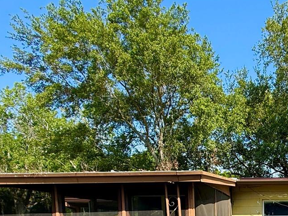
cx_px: 279
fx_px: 291
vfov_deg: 34.0
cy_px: 250
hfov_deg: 45.6
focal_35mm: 35
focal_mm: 2.22
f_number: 2.2
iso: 50
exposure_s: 1/1167
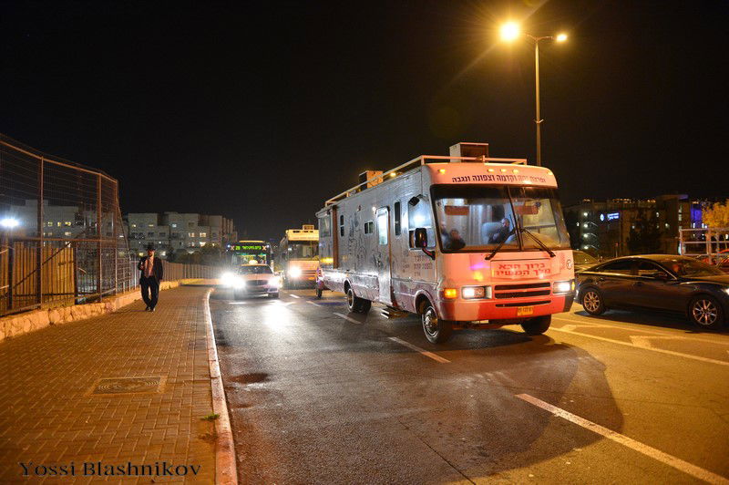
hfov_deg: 73.8
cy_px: 242
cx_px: 364
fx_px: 486
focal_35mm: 24
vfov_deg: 53.1
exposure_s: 1/80
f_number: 2.8
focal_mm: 24
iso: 4000
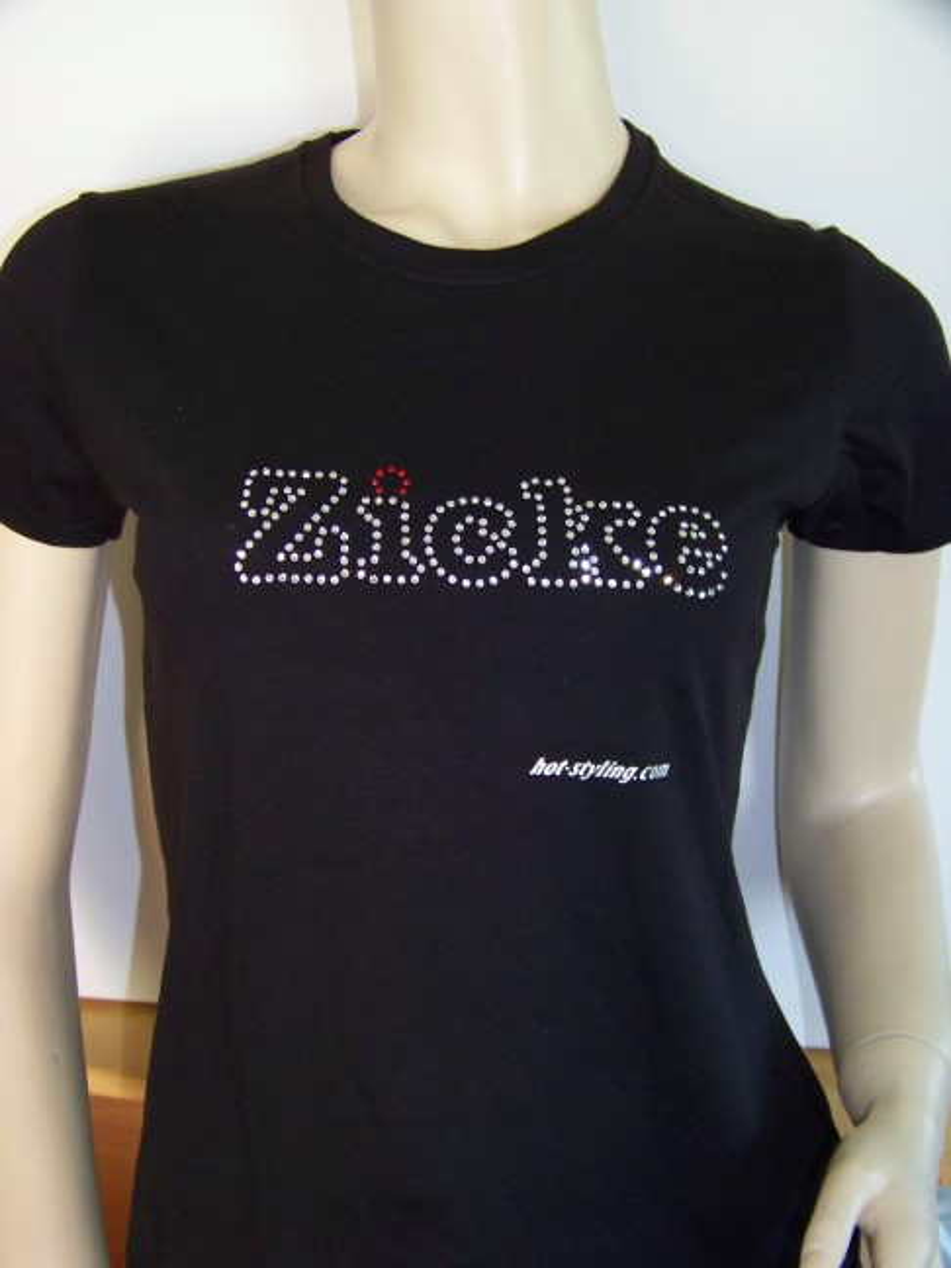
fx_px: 1575
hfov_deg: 33.6
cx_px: 476
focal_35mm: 43
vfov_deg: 43.9
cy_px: 634
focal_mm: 6.75
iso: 200
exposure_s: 1/30
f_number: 2.8
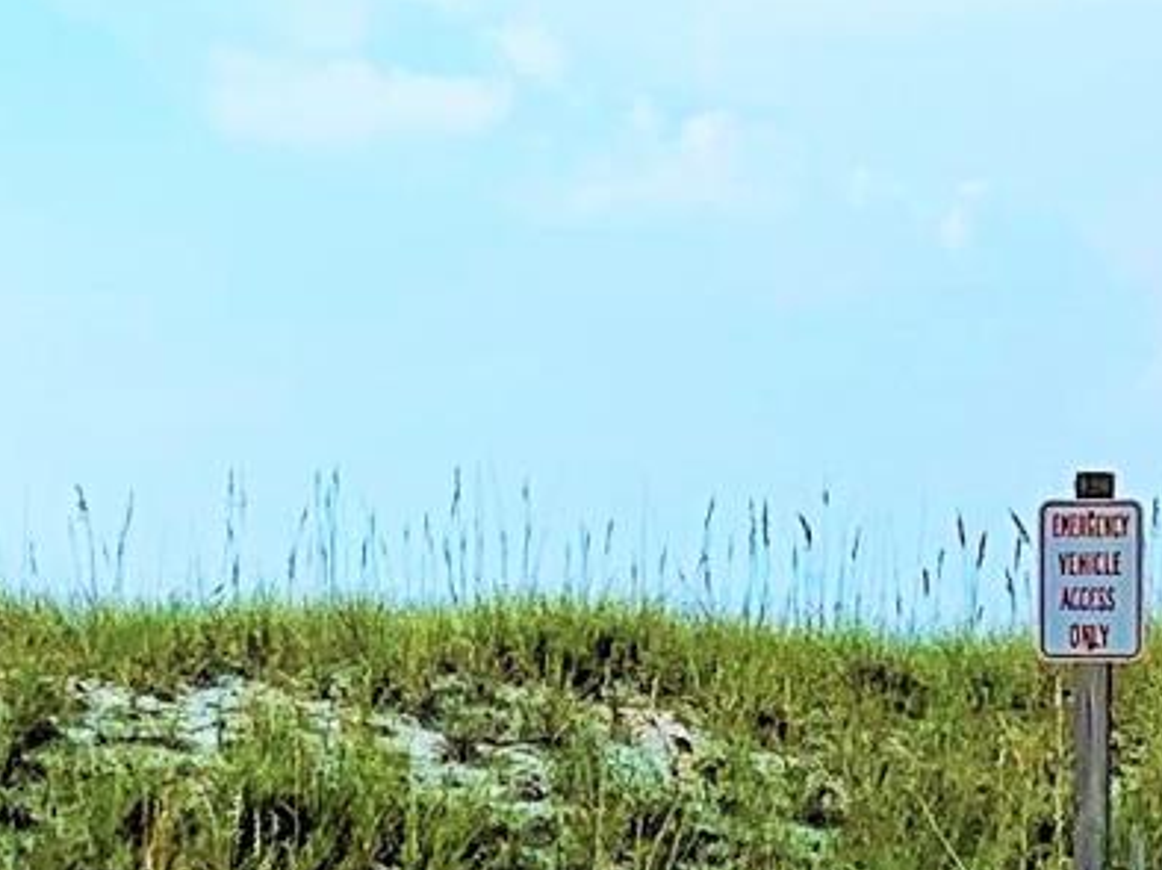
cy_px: 687
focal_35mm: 198
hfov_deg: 10.0
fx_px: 6642
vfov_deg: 7.5
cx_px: 717
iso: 25
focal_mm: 4.25
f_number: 1.8
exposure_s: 1/5128
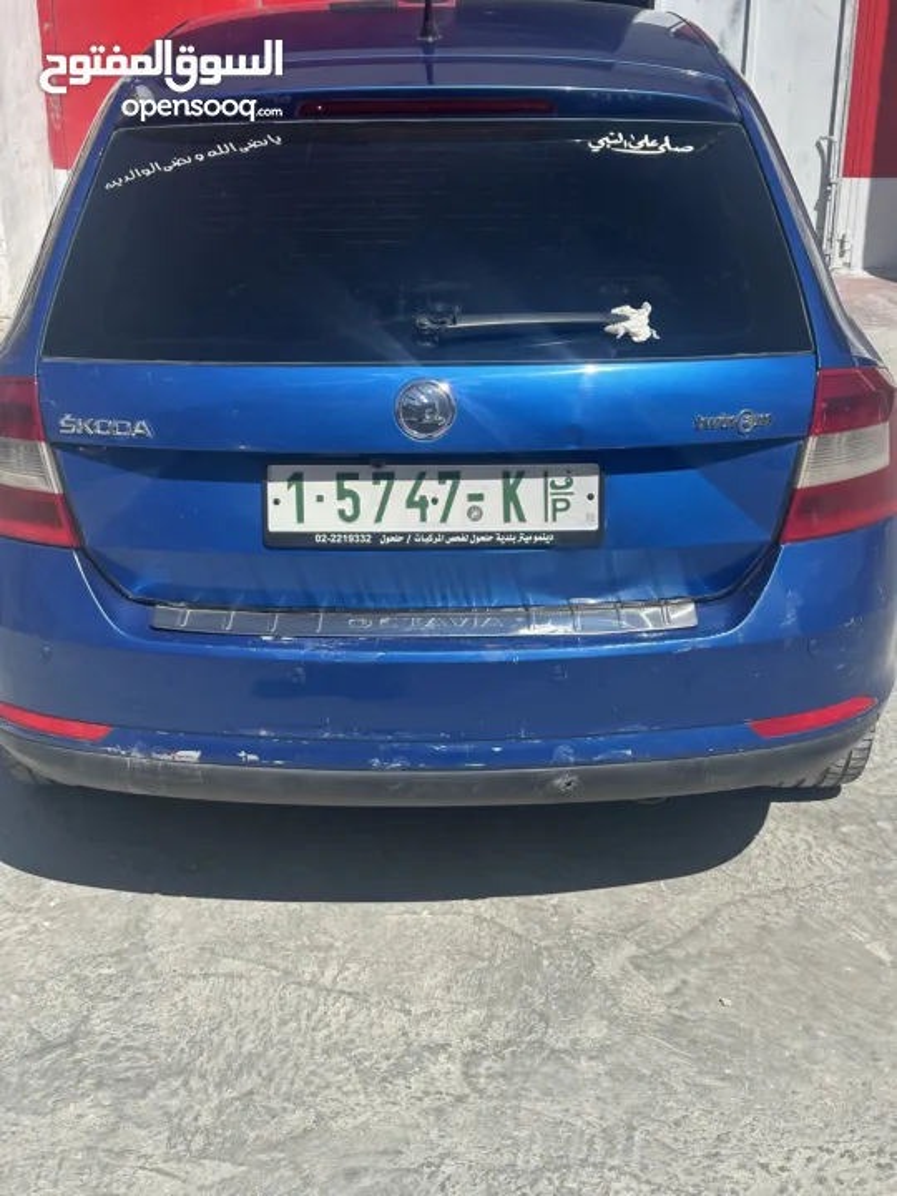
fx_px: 1658
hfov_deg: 30.3
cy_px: 598
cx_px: 448
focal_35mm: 48
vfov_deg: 39.7
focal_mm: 6.86
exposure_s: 1/5556
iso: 64
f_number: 1.78
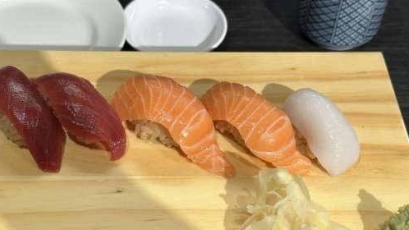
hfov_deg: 33.3
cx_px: 184
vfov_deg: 19.0
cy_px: 170
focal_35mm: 63
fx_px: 683
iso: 64
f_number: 1.78
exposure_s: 1/120
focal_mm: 6.86
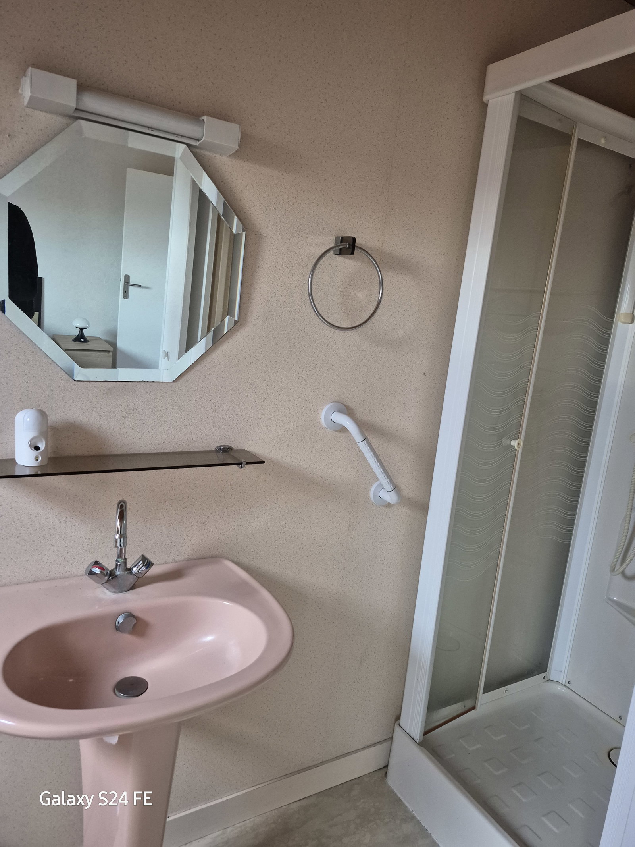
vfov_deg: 73.9
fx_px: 562
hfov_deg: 58.9
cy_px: 424
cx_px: 318
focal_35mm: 23
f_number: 1.8
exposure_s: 1/100
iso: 1000
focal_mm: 5.4
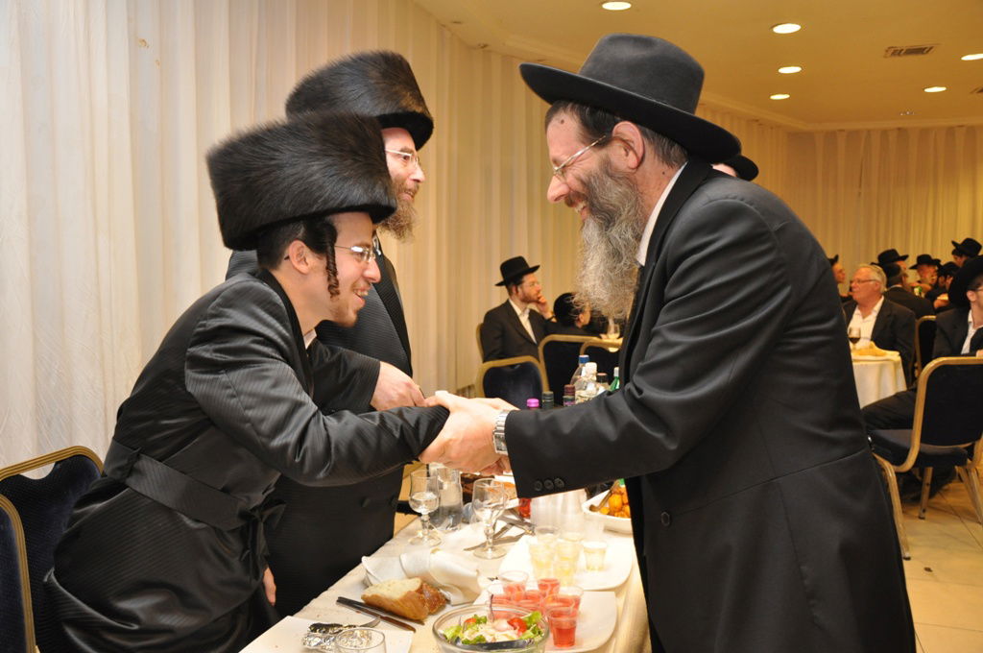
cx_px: 492
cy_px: 326
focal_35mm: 32
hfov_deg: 59.6
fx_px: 859
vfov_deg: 41.6
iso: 800
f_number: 4
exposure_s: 1/60
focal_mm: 21
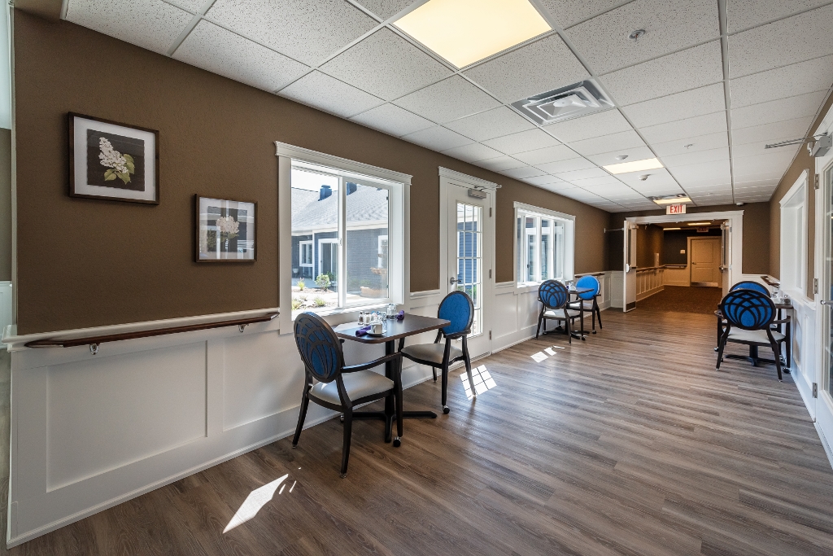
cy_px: 278
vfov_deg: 77.3
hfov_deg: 100.4
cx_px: 416
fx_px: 347
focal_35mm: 15
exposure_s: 1/800
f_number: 4.5
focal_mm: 15
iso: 800
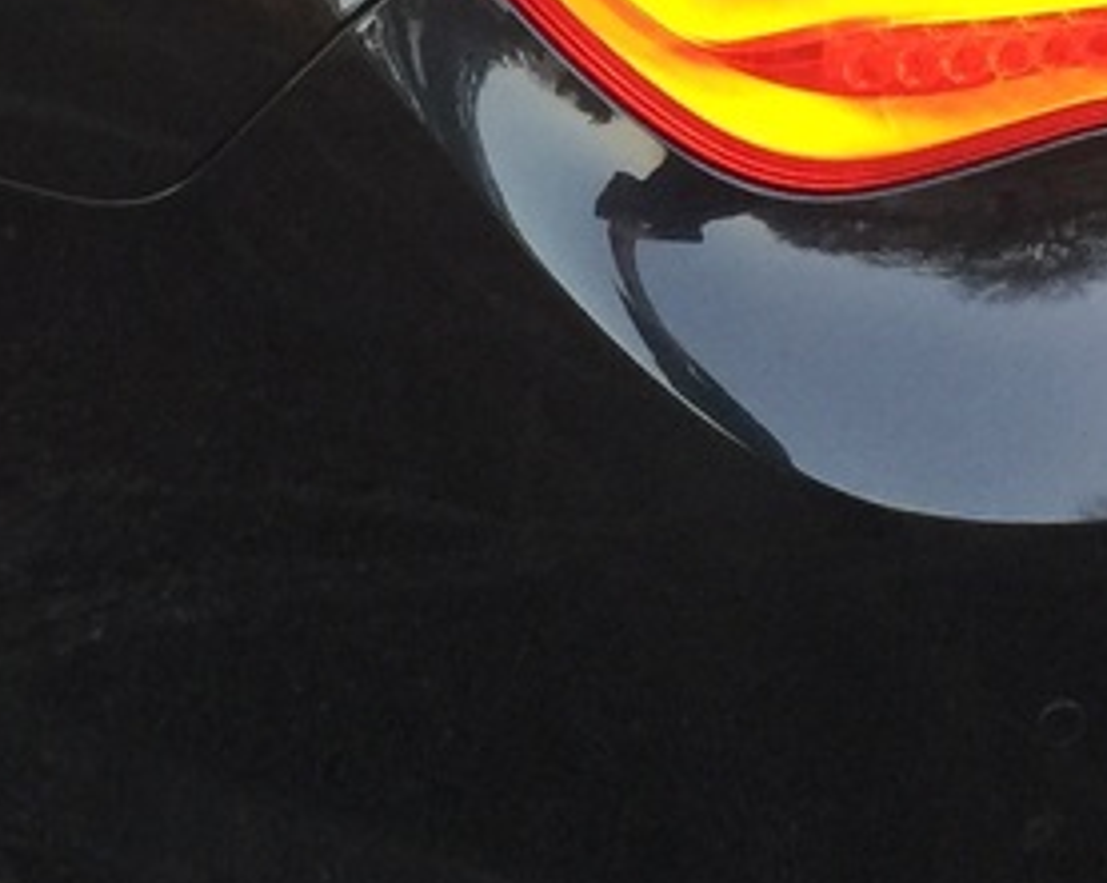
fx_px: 4287
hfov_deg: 14.6
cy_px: 80
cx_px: 192
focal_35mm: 131
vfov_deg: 11.7
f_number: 2.2
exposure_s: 1/33
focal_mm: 4.15
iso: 64
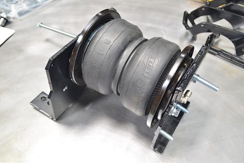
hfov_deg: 51.9
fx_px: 251
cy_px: 80
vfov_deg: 35.9
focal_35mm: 37
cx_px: 121
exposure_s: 1/30
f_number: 4
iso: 400
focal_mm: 24
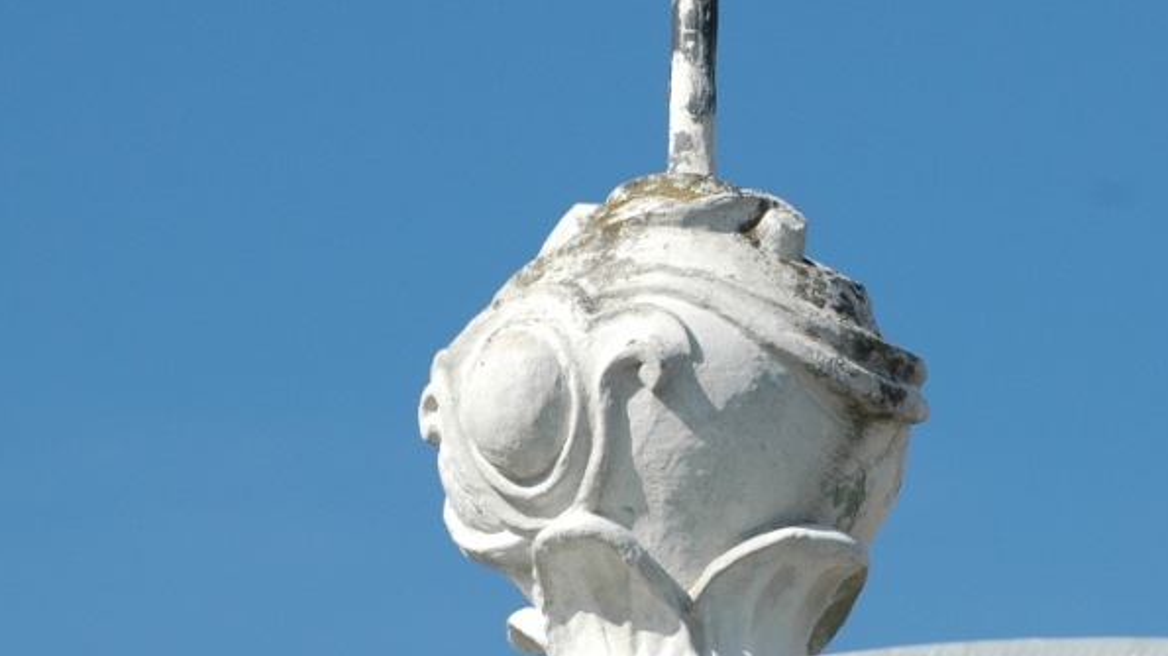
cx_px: 836
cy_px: 257
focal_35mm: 365
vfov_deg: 3.3
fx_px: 11296
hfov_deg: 5.9
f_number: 7.1
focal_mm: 135
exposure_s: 1/800
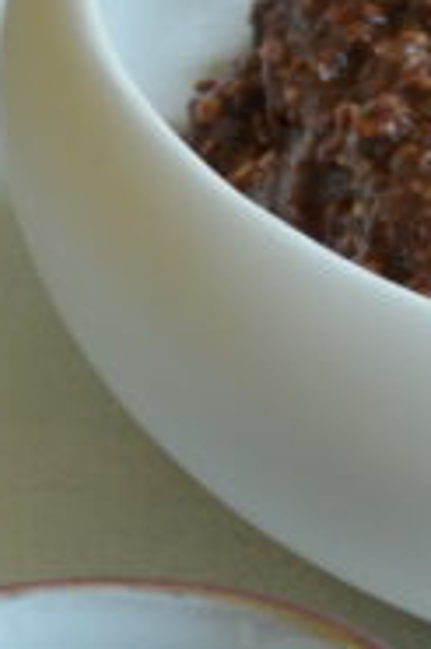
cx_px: 590
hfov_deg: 1.6
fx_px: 15720
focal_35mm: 874
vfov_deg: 2.4
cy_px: -649
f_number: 8
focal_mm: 105
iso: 200
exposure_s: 1/13
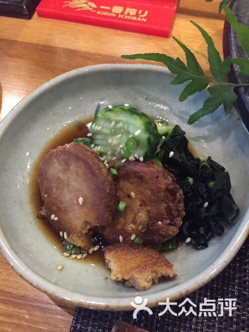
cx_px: 124
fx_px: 278
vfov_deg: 61.7
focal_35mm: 29
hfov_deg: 48.2
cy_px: 166
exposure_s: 1/17
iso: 400
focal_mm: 4.15
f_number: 2.2
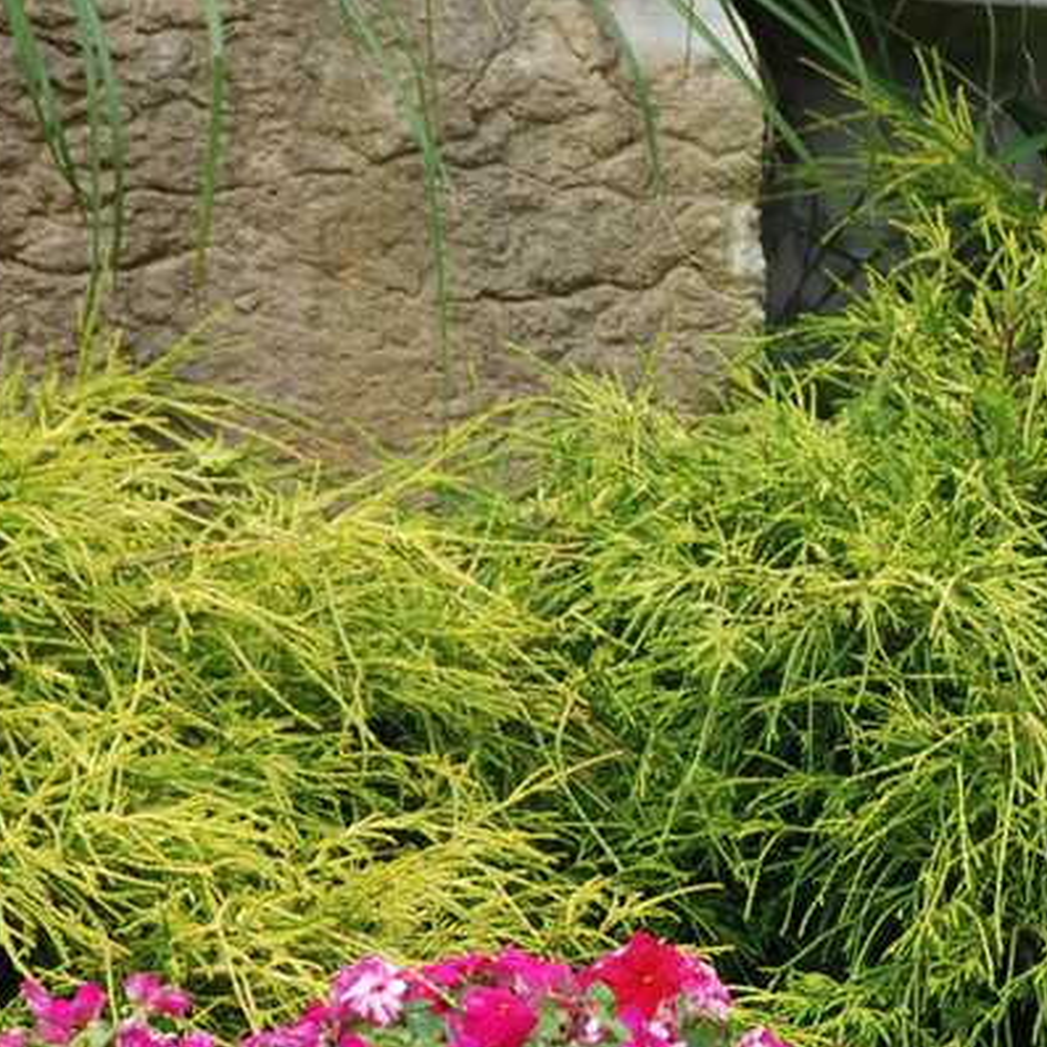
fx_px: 16425
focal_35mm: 480
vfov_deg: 3.7
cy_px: 638
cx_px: 1340
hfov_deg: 3.6
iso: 100
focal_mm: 100
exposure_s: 1/160
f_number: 5.6
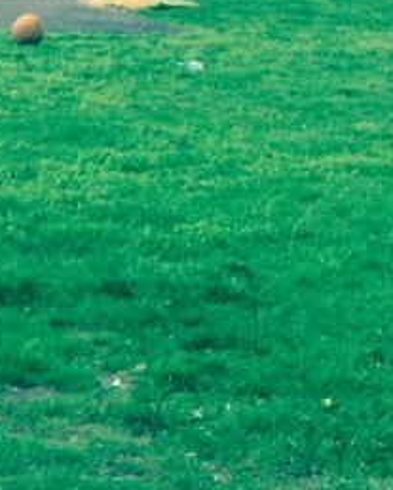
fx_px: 1684
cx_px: -226
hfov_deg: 12.5
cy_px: 581
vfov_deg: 15.9
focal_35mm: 116
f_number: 2.2
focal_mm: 4.12
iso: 80
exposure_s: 1/30
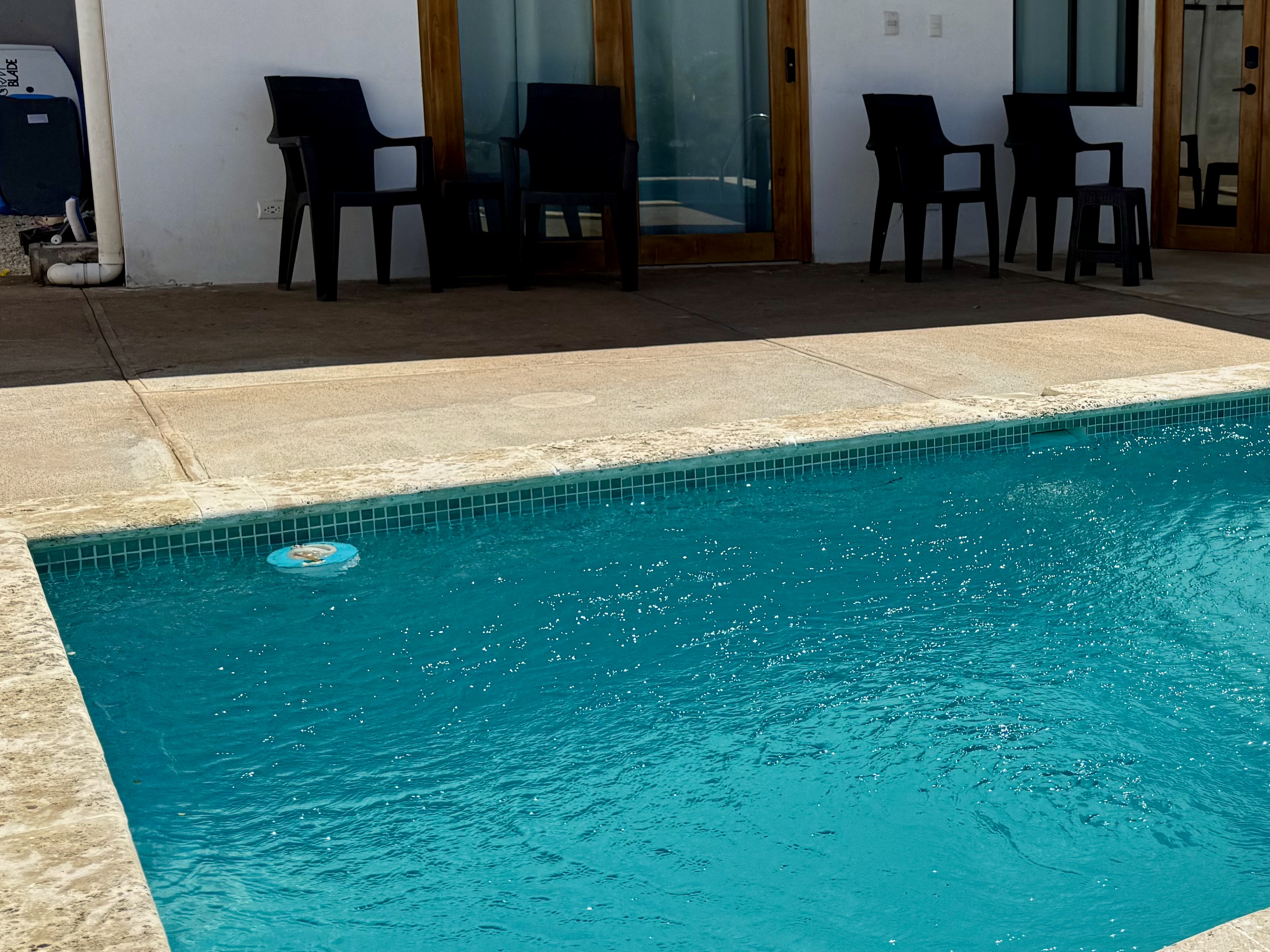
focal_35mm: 44
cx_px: 1115
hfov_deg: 40.1
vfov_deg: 32.8
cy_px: 375
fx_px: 1614
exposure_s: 1/7092
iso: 80
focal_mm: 6.76
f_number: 1.78
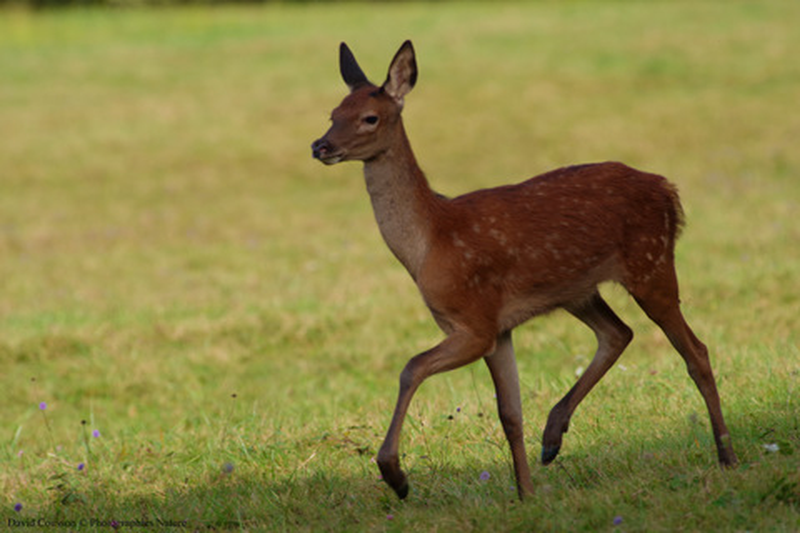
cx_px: 400
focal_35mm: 630
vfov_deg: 2.2
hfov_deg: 3.3
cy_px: 266
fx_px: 13999
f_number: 6.3
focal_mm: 420
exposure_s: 1/500
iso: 400
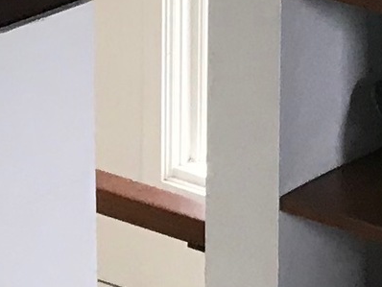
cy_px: -458
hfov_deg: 9.1
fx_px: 2385
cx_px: 411
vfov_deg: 6.5
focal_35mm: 216
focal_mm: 3.99
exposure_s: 1/30
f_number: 1.8
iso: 32
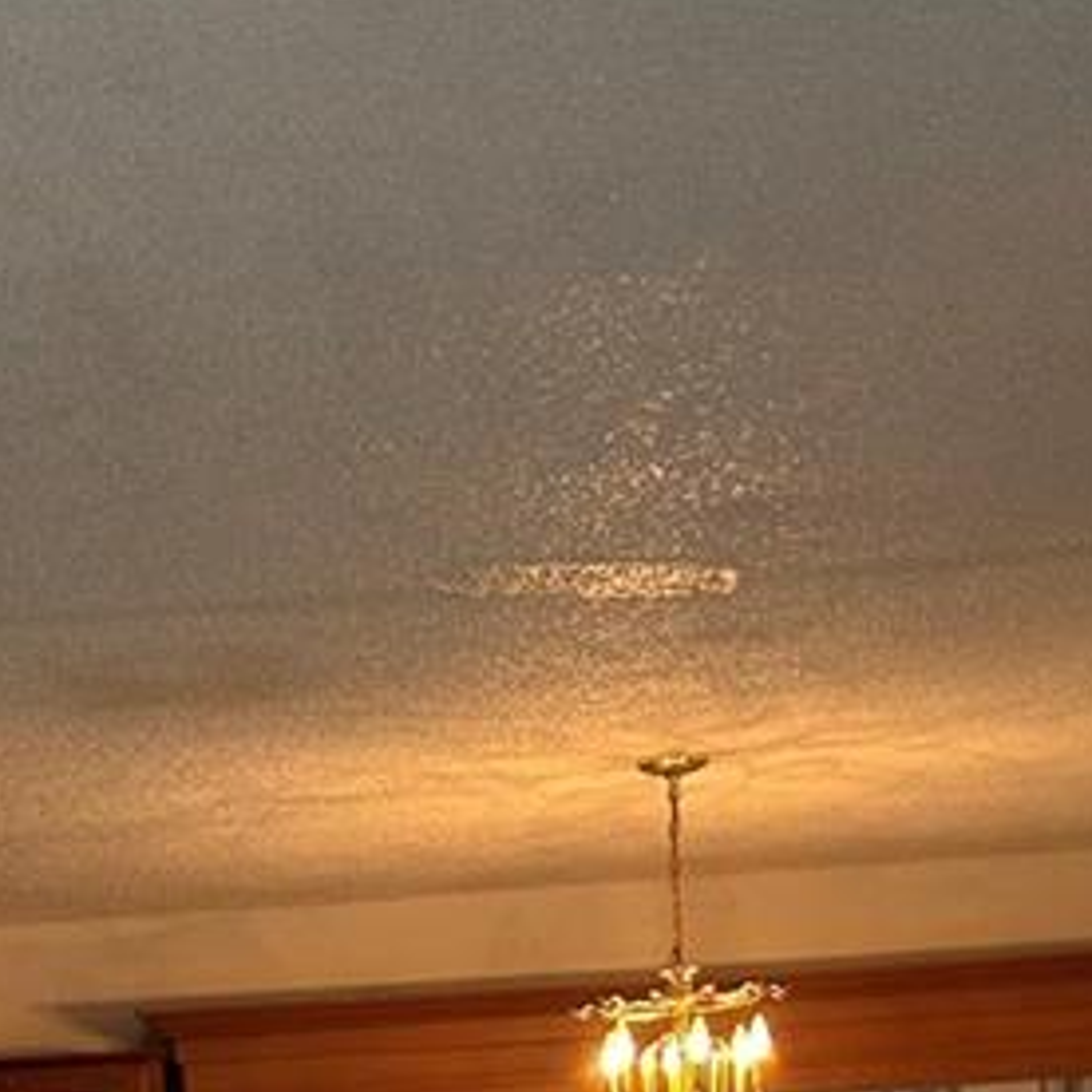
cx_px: 364
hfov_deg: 17.4
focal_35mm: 100
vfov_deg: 14.6
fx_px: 3569
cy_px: 2140
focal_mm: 5.7
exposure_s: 1/60
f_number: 1.5
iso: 80
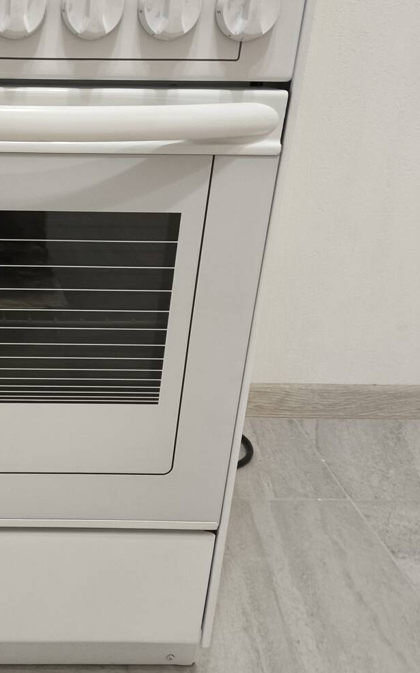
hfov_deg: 26.2
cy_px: 332
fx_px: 843
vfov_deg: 43.5
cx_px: -17
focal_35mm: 46
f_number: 1.7
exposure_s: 1/33.3
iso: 640
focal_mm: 4.71
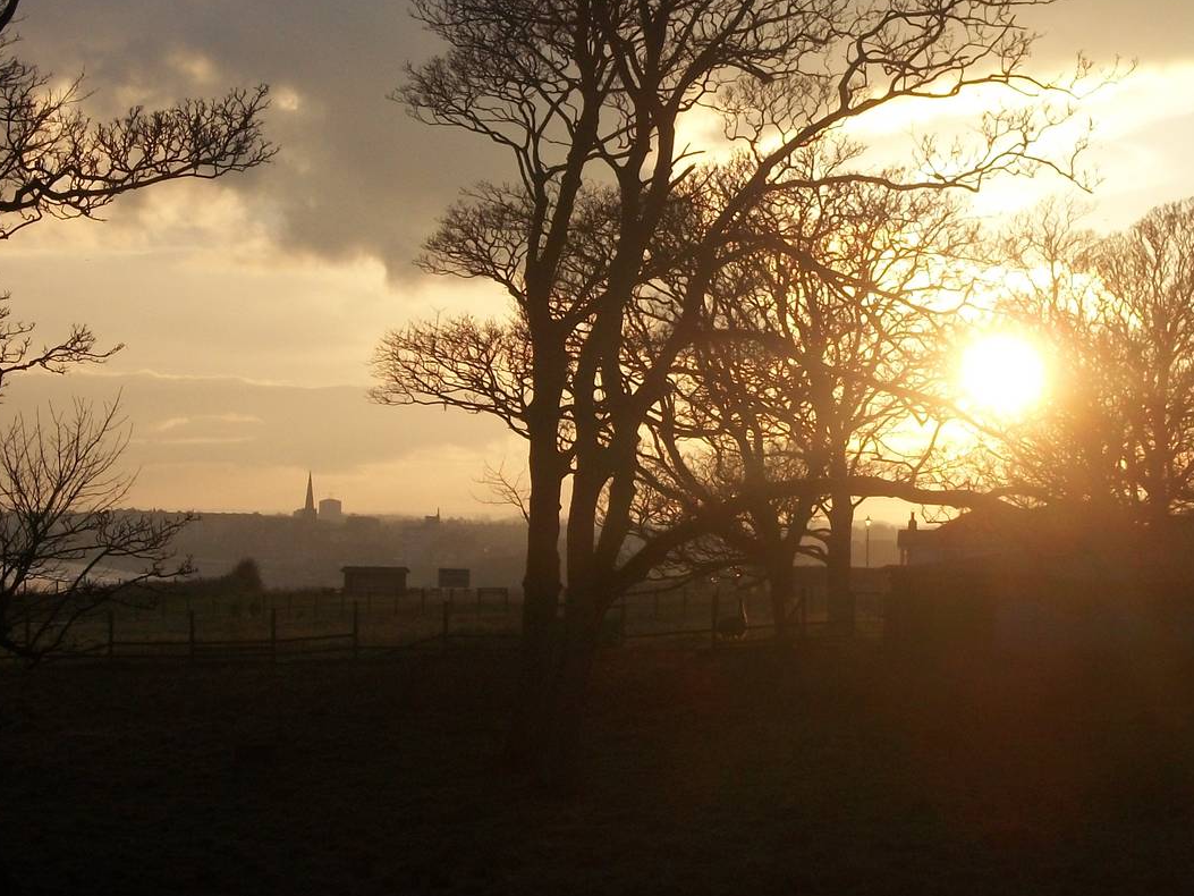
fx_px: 4036
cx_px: 729
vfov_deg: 12.6
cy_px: 251
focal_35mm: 117
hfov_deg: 16.8
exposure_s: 1/500
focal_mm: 13.7
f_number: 4.6
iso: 80
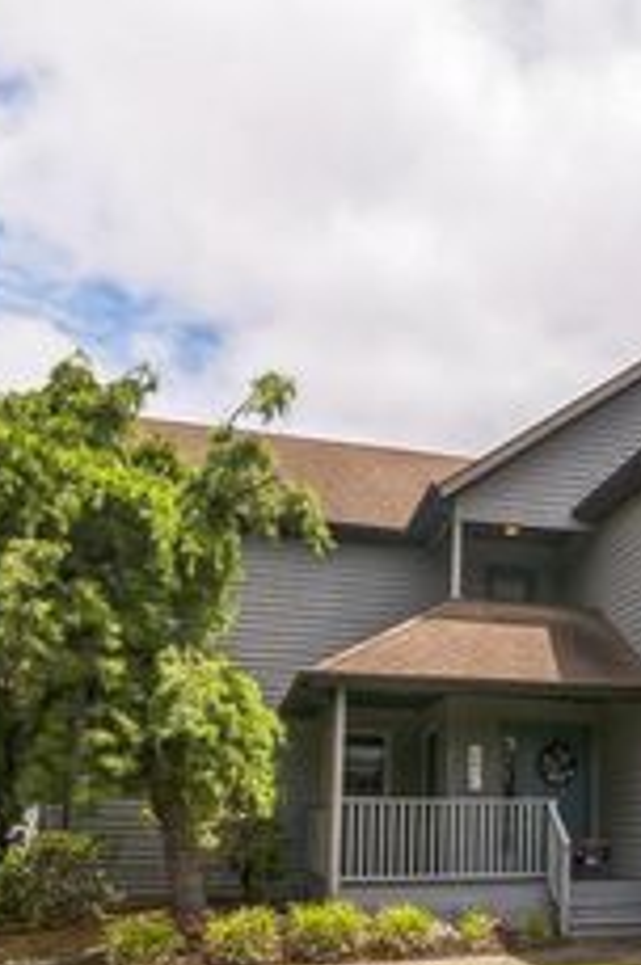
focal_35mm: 35
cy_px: 630
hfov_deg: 36.4
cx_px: 519
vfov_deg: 53.6
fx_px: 938
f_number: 16
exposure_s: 1/60
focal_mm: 16
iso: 100
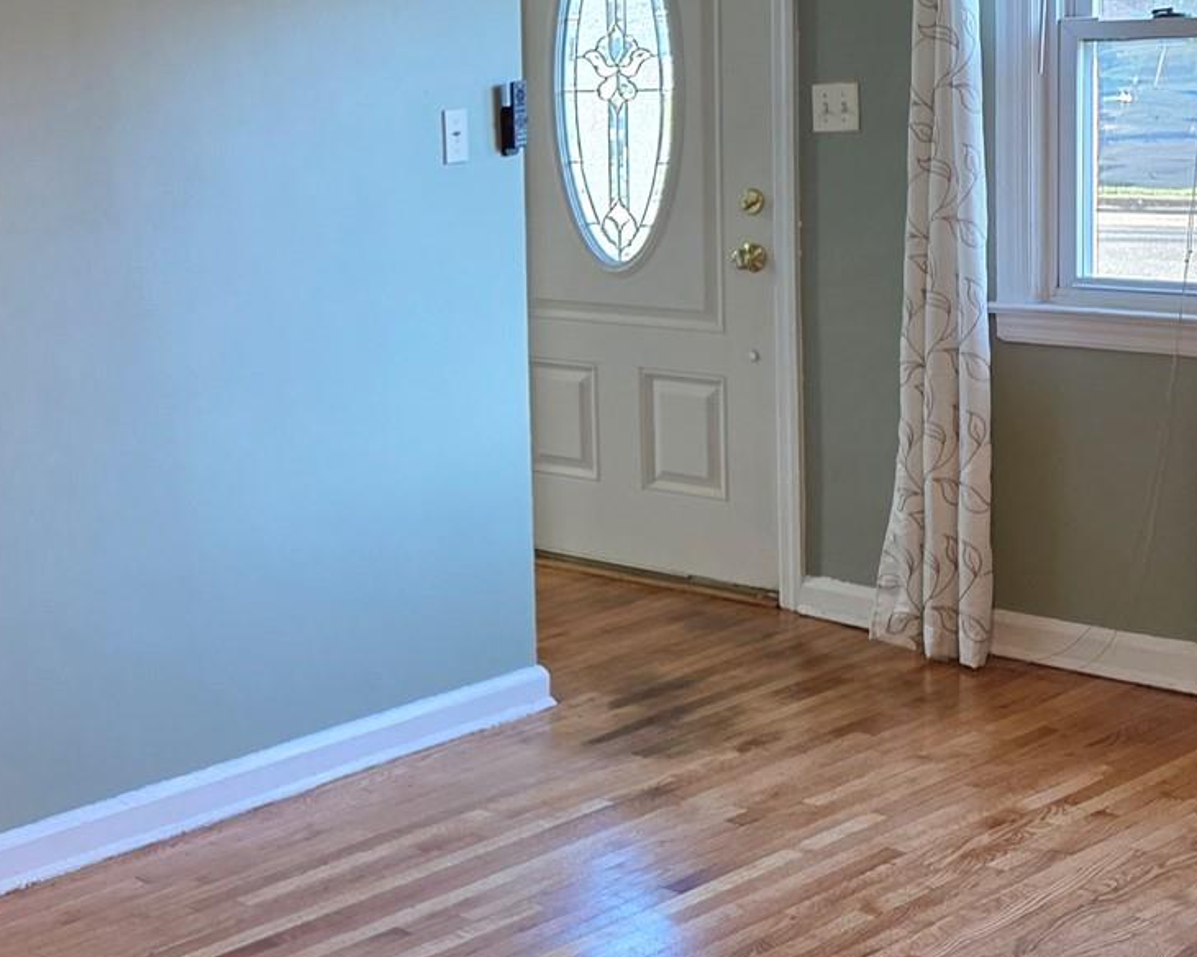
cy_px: 287
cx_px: -182
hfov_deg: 27.0
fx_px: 2232
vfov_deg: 24.1
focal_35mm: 63
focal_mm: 6.25
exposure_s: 1/120
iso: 160
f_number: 1.7
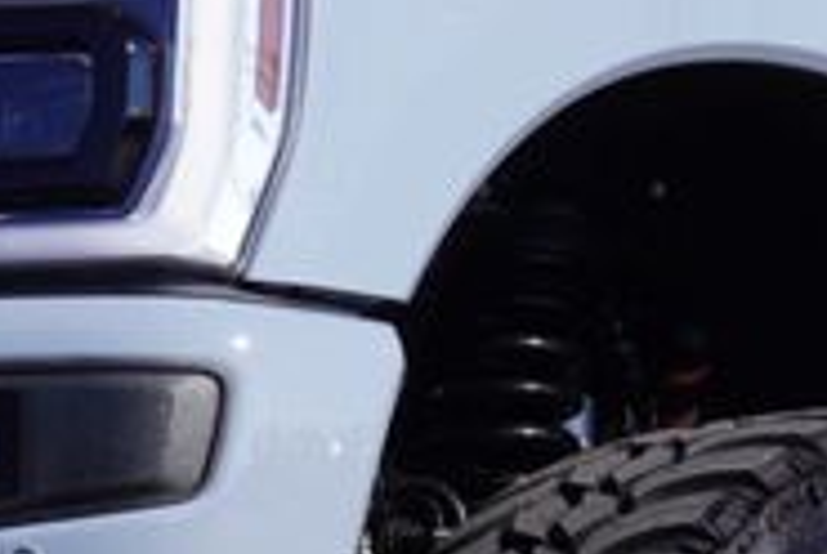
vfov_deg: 6.9
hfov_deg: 10.3
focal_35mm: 199
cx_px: 764
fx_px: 4579
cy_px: 348
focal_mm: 24
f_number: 11
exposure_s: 1/160
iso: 100
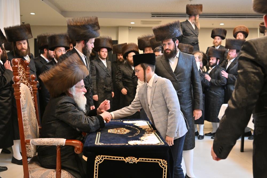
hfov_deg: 49.6
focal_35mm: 39
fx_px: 289
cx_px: 137
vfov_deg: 34.2
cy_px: 90
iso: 1250
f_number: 4
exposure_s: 1/160
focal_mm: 38
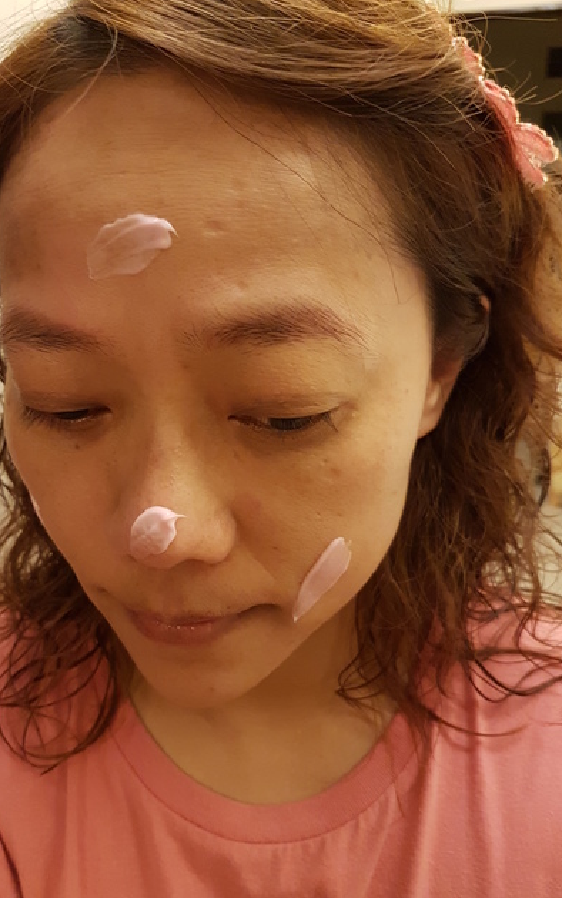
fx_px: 686
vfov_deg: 66.5
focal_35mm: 28
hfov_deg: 44.3
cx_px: 224
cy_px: 446
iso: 250
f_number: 1.7
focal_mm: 4.2
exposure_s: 1/12
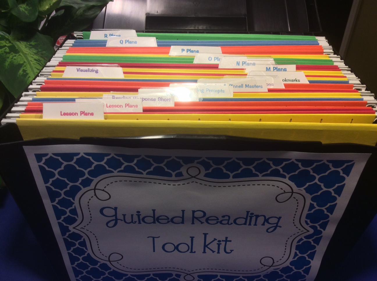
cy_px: 140
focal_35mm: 32
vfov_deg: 44.1
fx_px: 348
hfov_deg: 56.9
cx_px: 188
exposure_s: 1/24
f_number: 2.4
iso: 32
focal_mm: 3.3
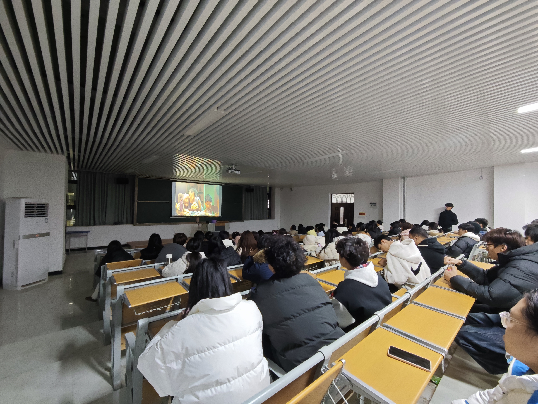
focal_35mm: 14
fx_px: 218
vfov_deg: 85.7
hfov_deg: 102.1
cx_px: 269
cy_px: 202
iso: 640
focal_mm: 2.16
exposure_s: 1/17.1
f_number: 2.2
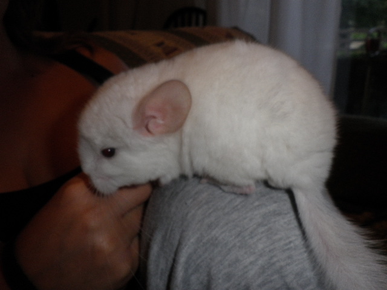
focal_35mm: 36
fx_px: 402
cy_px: 145
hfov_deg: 51.4
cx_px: 194
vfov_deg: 39.7
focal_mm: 6.3
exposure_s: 1/30
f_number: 5.6
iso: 160
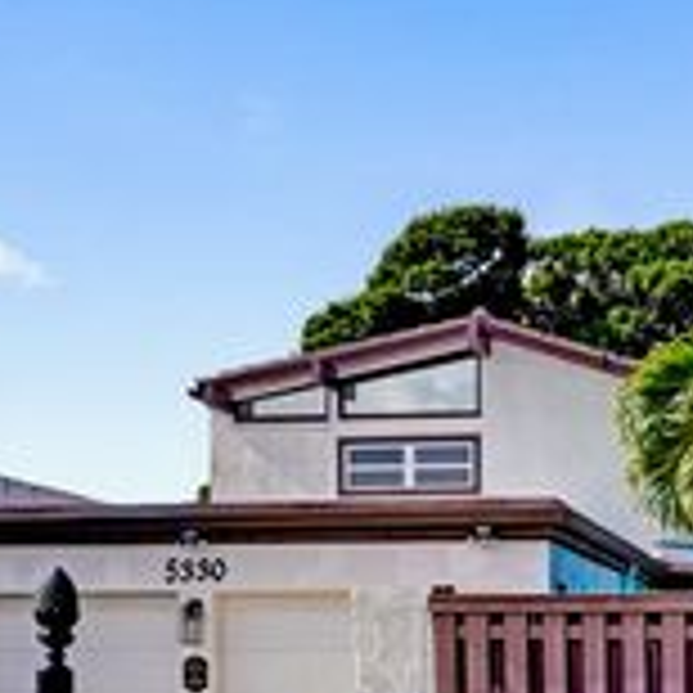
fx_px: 1812
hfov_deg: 21.2
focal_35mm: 80
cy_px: 720
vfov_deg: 20.8
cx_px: 616
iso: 800
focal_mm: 29
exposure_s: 1/6400
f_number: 5
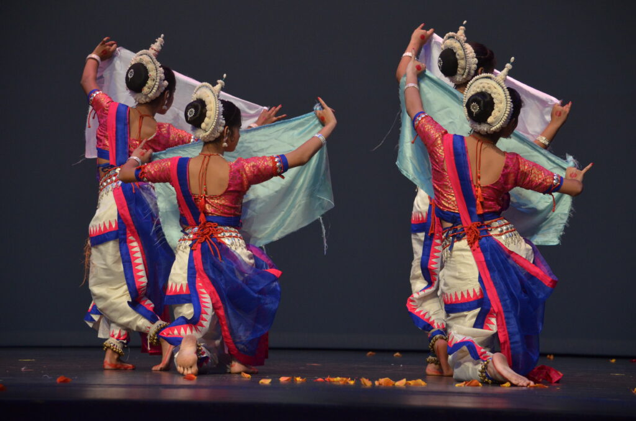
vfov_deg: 8.7
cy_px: 210
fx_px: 2776
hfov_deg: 13.1
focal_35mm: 158
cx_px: 318
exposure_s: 1/250
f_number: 5.6
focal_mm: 105
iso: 1000
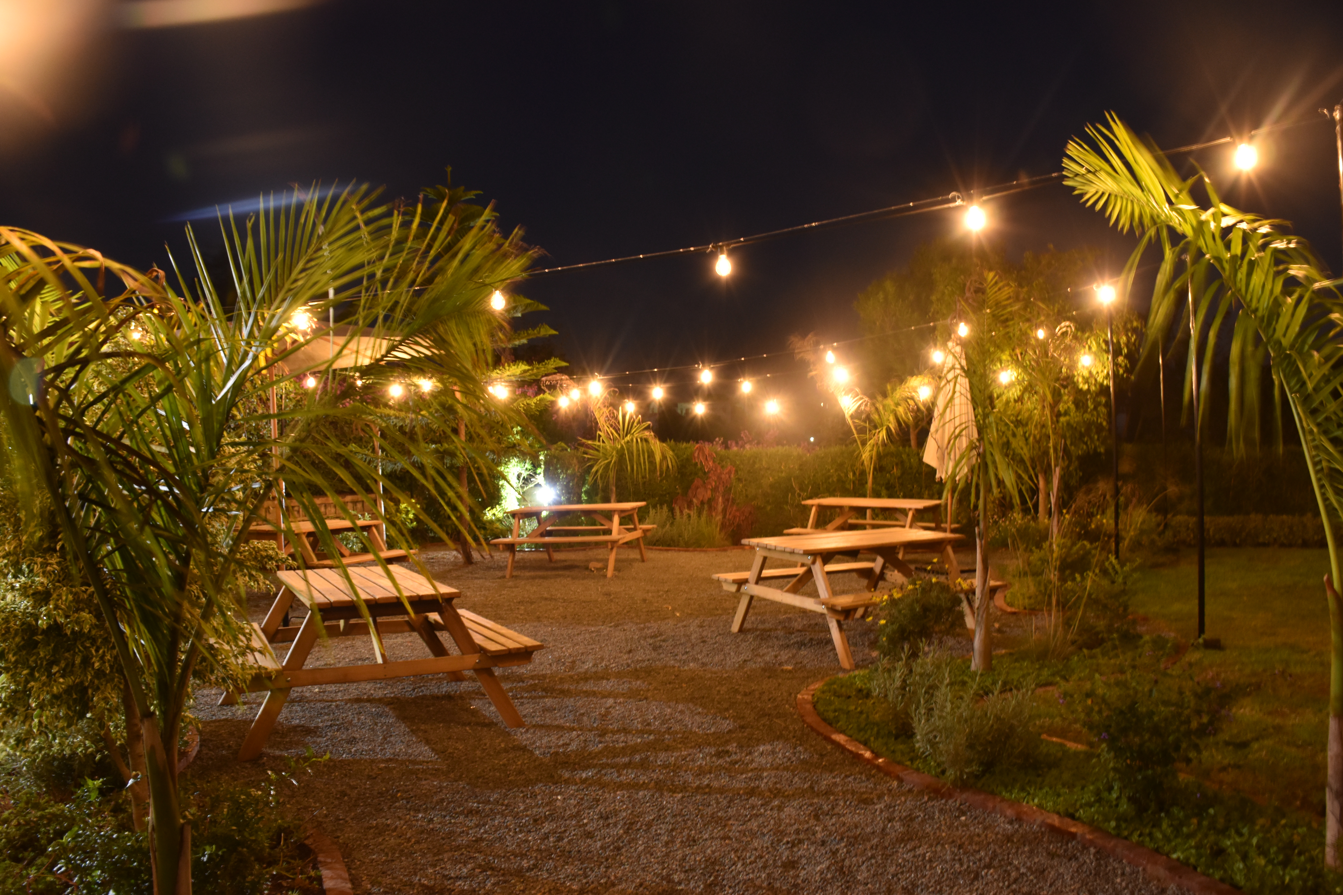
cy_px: 448
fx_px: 1007
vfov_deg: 47.9
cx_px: 672
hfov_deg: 67.4
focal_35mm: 27
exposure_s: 1/2
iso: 800
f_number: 5
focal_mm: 18
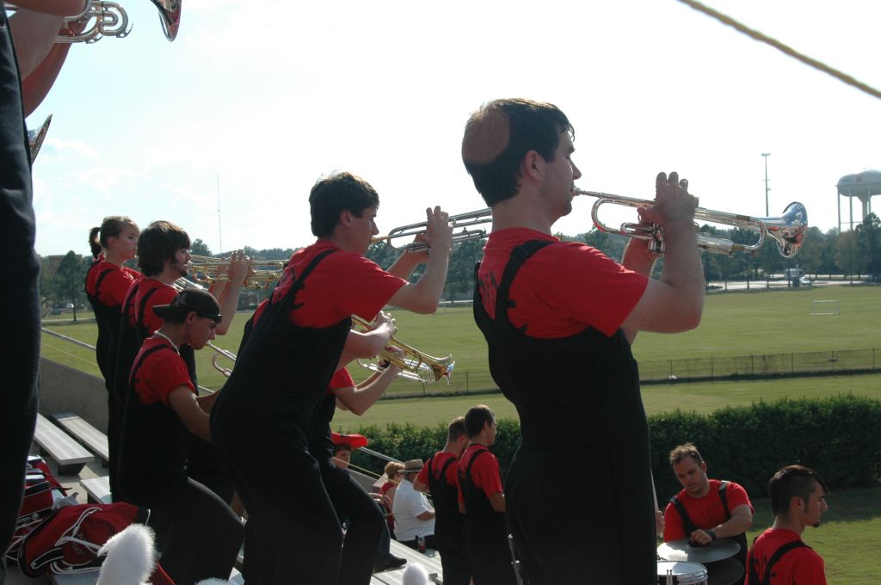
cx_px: 440
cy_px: 292
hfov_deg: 29.3
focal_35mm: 69
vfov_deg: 19.7
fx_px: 1686
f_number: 10
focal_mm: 46
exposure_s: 1/400
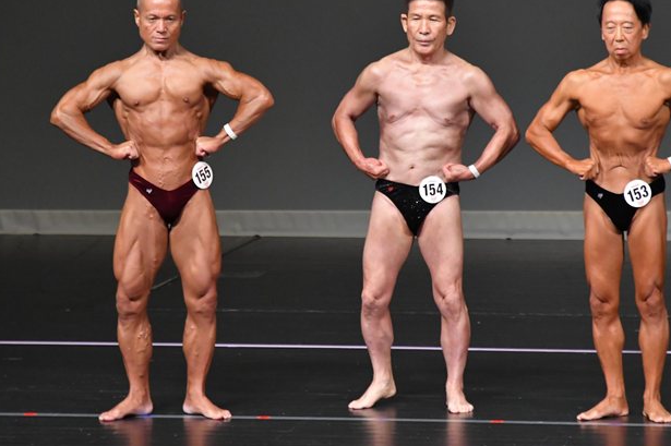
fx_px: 8101
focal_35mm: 435
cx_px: 342
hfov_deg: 4.7
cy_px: 202
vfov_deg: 3.2
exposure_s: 1/400
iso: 4000
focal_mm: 230
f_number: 5.6
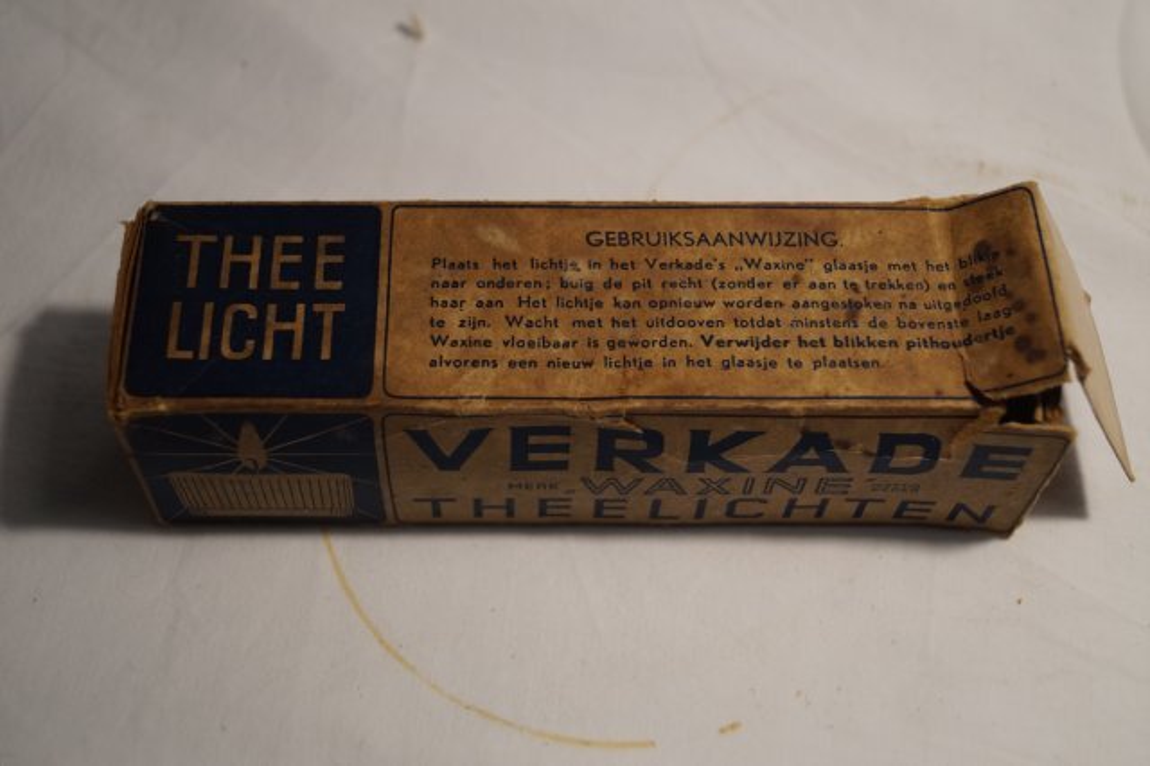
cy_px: 383
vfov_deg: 25.7
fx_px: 1676
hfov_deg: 37.9
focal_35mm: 52
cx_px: 575
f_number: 5
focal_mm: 35
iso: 800
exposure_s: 1/60
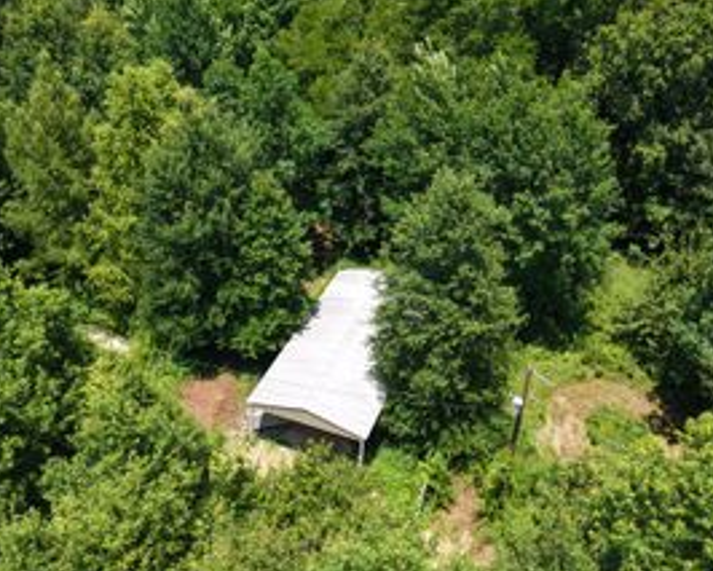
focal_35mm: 38
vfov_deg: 39.2
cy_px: 277
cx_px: 320
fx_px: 802
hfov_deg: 47.9
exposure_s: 1/2000
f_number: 1.8
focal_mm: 8.67
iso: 130
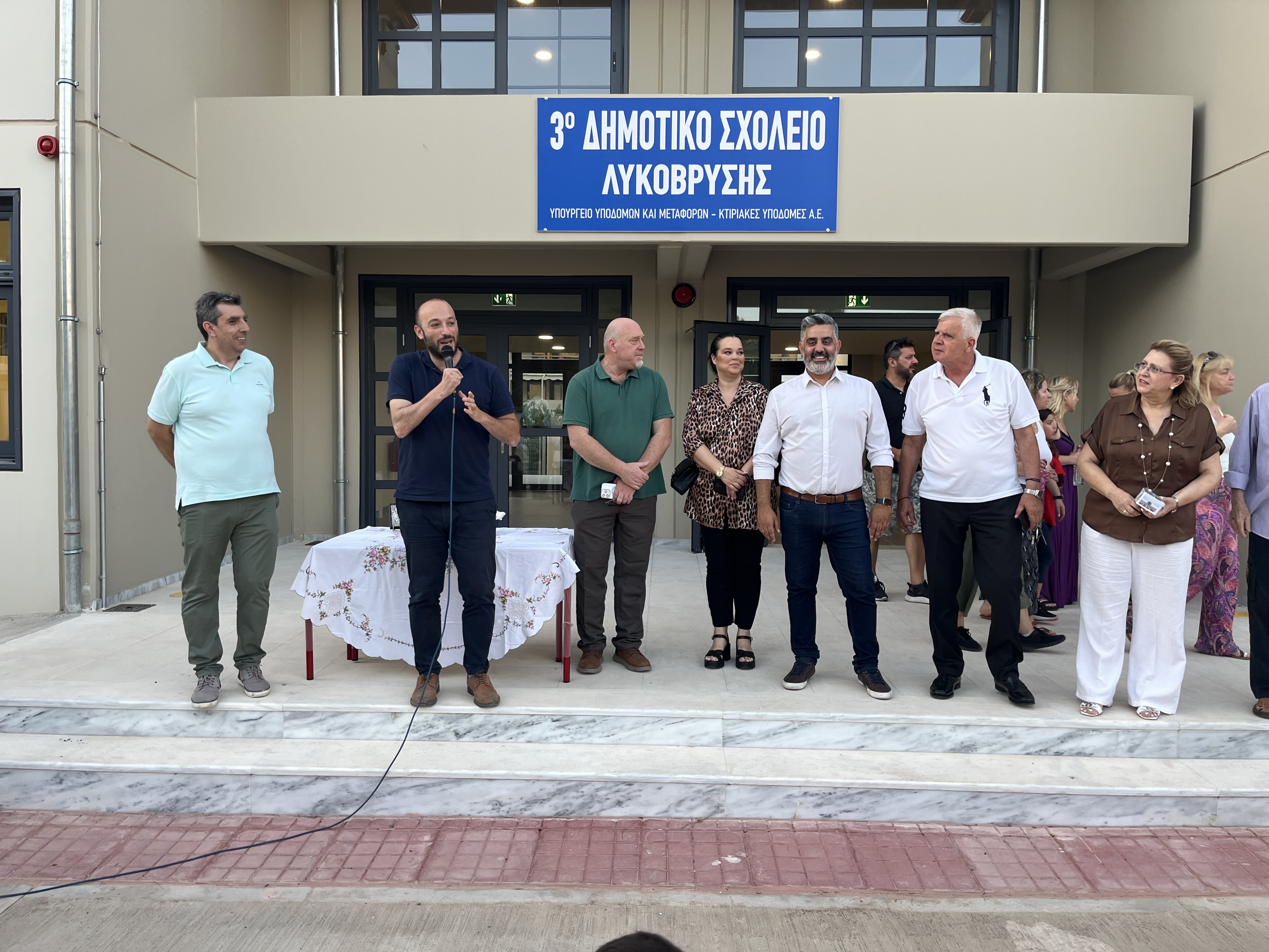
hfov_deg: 67.3
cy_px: 476
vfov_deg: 53.1
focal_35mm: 26
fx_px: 953
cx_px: 634
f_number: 1.6
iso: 50
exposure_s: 1/121
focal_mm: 5.1
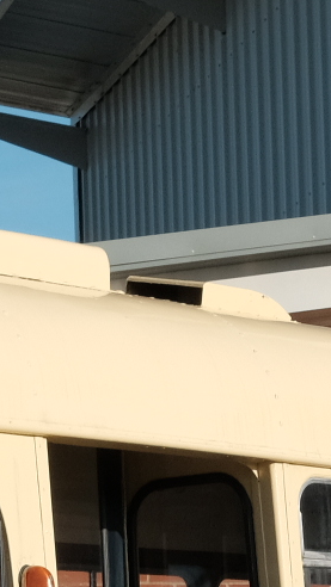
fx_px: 3493
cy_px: 895
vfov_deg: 9.3
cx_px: 552
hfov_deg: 5.4
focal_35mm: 224
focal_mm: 23
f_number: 8
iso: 400
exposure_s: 1/800
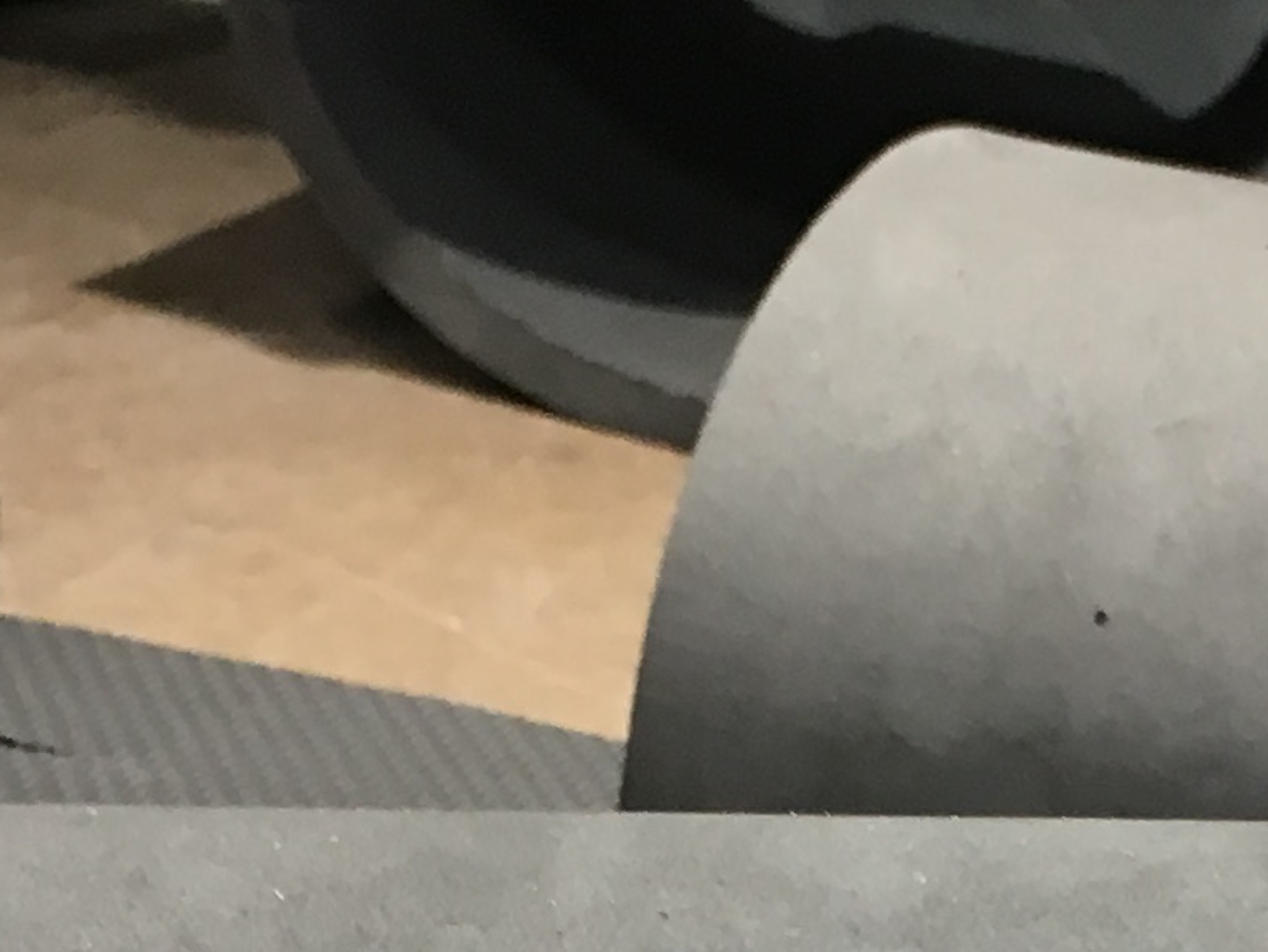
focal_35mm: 147
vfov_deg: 9.7
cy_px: 1545
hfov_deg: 13.3
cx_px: 1255
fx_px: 5387
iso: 50
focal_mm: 4.15
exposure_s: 1/30
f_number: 2.2
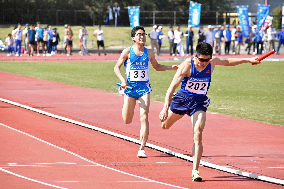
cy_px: 94
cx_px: 142
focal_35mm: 345
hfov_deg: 6.0
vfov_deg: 4.0
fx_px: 2721
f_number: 9
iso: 4000
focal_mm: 230
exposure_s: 1/4000
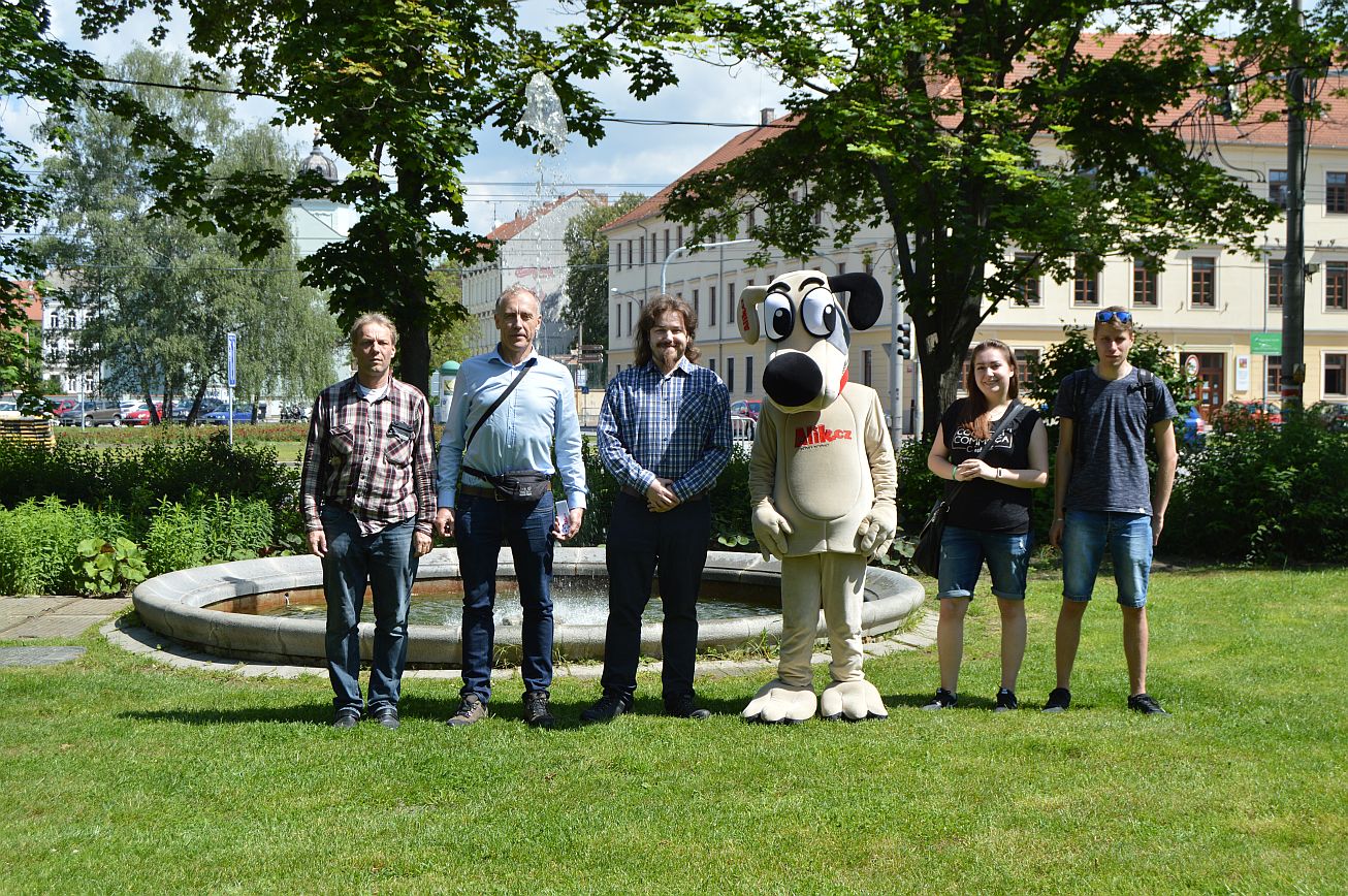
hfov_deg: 41.2
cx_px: 674
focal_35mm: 48
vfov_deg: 28.0
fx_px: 1796
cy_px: 448
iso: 100
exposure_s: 1/250
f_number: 8
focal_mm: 32
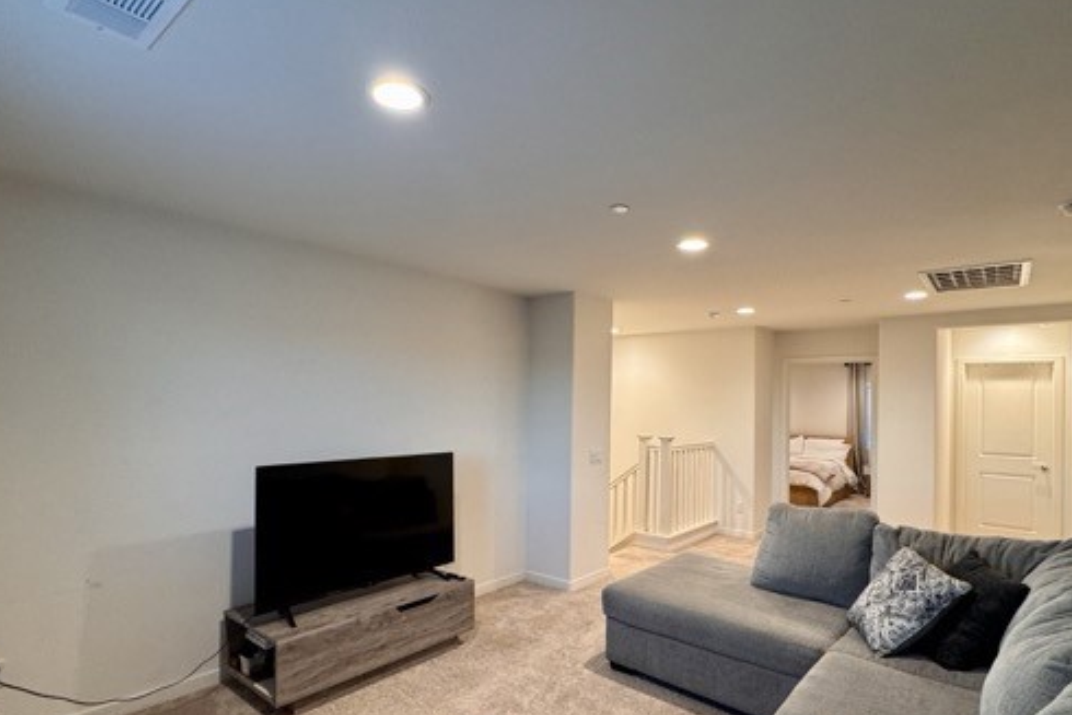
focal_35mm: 19
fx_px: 566
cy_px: 394
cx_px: 564
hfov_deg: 86.8
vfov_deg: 64.4
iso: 200
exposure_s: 1/60
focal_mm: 2.22
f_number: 2.2
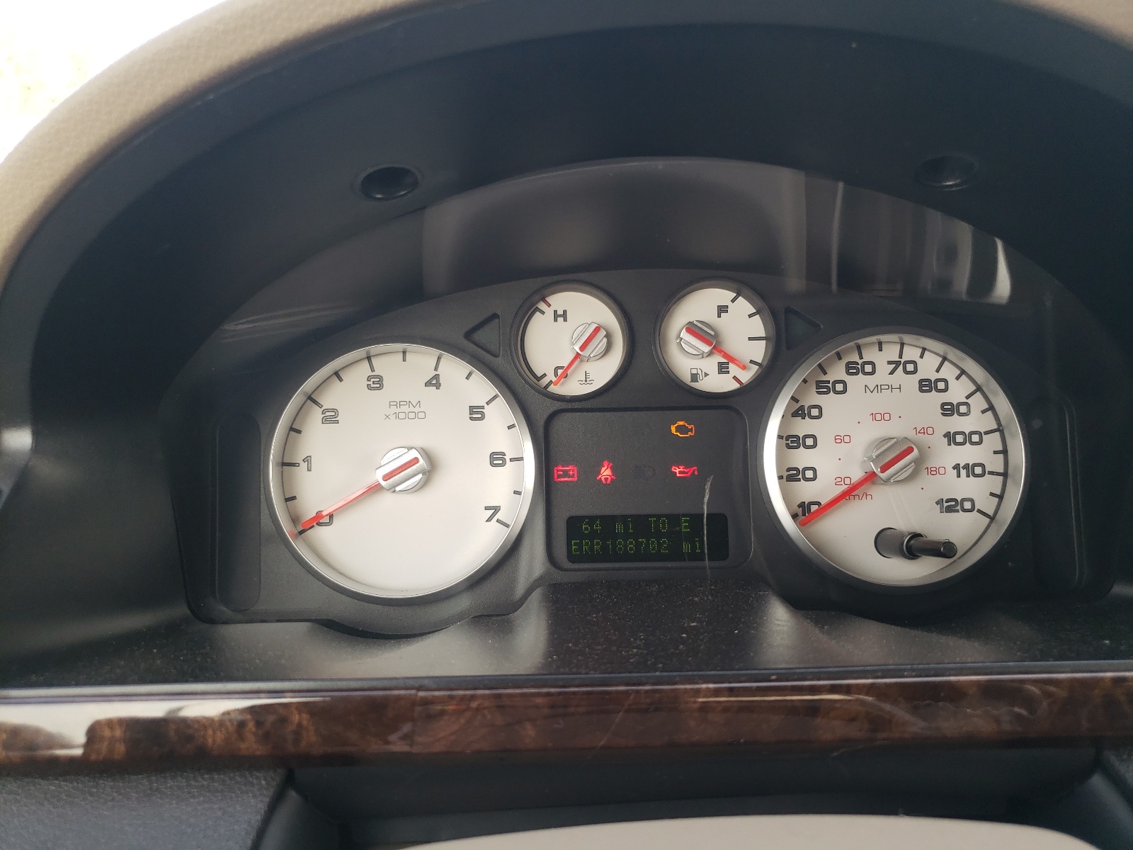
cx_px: 566
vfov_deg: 53.1
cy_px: 425
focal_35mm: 26
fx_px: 851
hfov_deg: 67.3
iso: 50
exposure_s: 1/110
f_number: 1.5
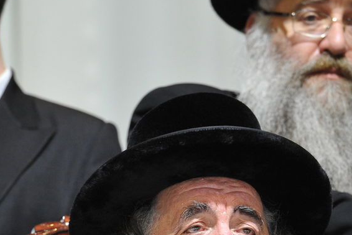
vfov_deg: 2.8
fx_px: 4832
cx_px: 194
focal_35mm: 494
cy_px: 211
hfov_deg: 4.2
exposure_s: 1/160
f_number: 4.5
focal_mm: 200
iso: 1600
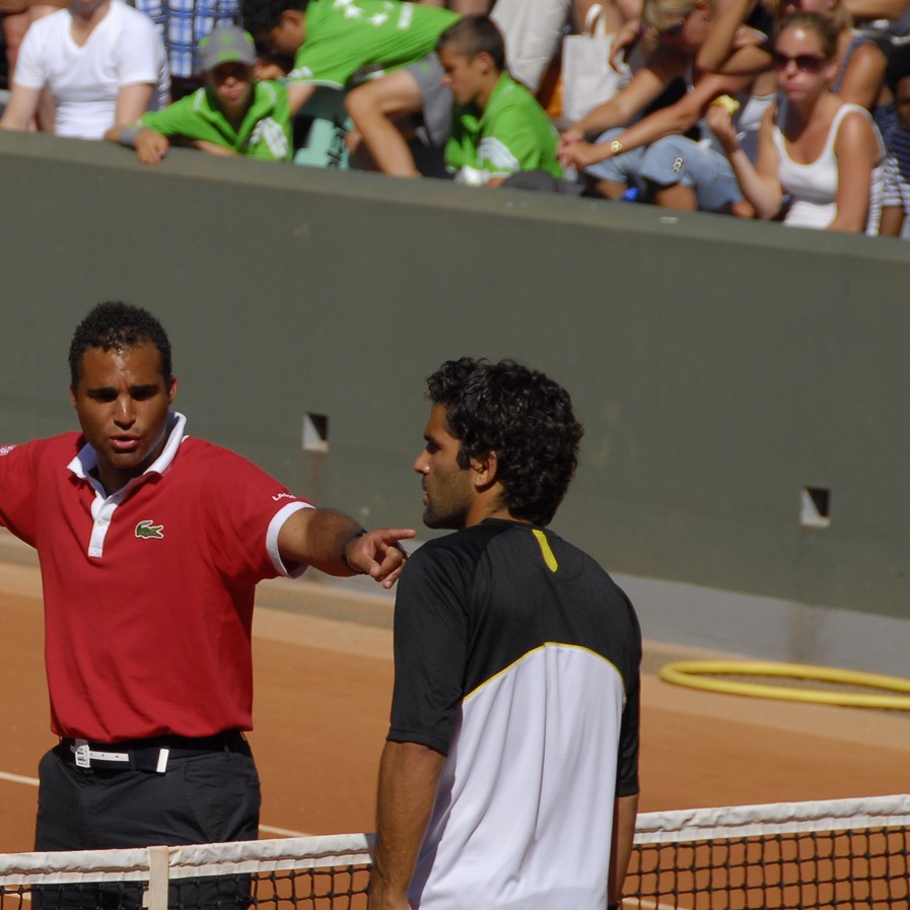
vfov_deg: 4.7
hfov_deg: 4.7
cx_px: 4
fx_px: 11062
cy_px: 414
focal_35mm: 372
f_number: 8
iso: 200
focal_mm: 135
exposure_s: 1/1000
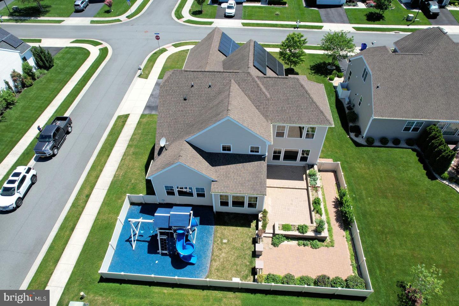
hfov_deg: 78.6
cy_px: 153
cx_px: 230
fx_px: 280
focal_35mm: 22
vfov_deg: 57.2
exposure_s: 1/2500
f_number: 2.8
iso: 200
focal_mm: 8.38
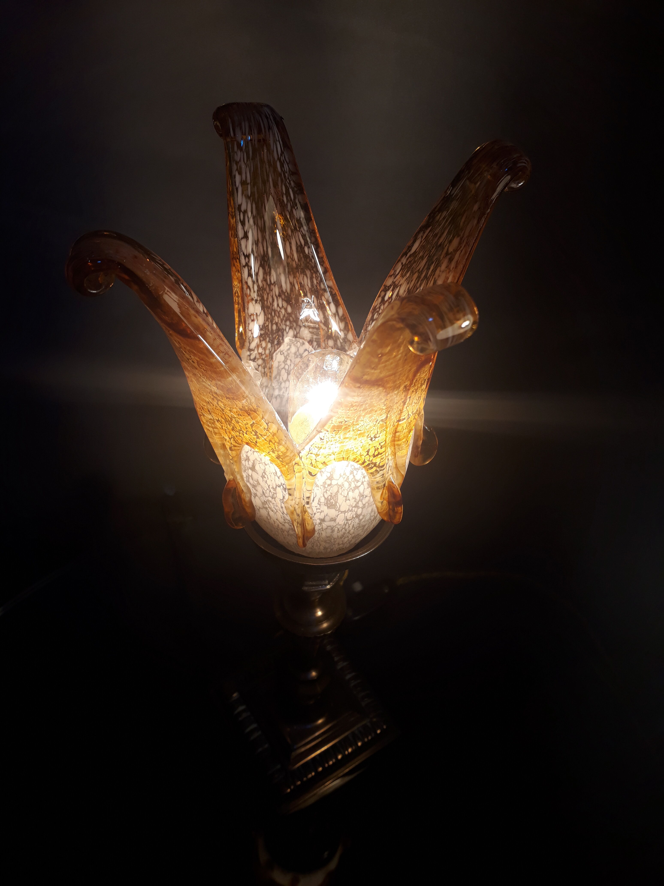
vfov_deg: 65.3
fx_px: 691
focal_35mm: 27
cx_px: 332
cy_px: 443
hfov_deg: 51.4
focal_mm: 3.6
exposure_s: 1/135
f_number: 1.9
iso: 40
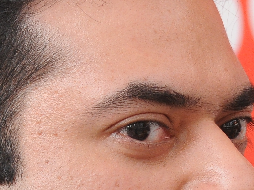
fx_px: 3485
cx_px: 204
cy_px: 216
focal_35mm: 475
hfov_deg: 4.2
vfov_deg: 3.1
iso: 800
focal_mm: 80
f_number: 6.3
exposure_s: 1/60
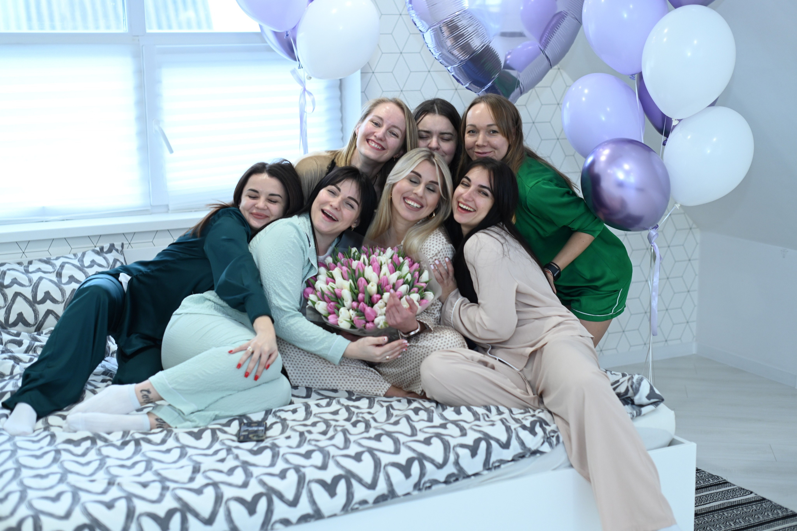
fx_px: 1107
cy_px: 266
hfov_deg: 39.6
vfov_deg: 27.0
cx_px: 398
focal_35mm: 50
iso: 640
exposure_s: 1/160
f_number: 2.5
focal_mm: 50
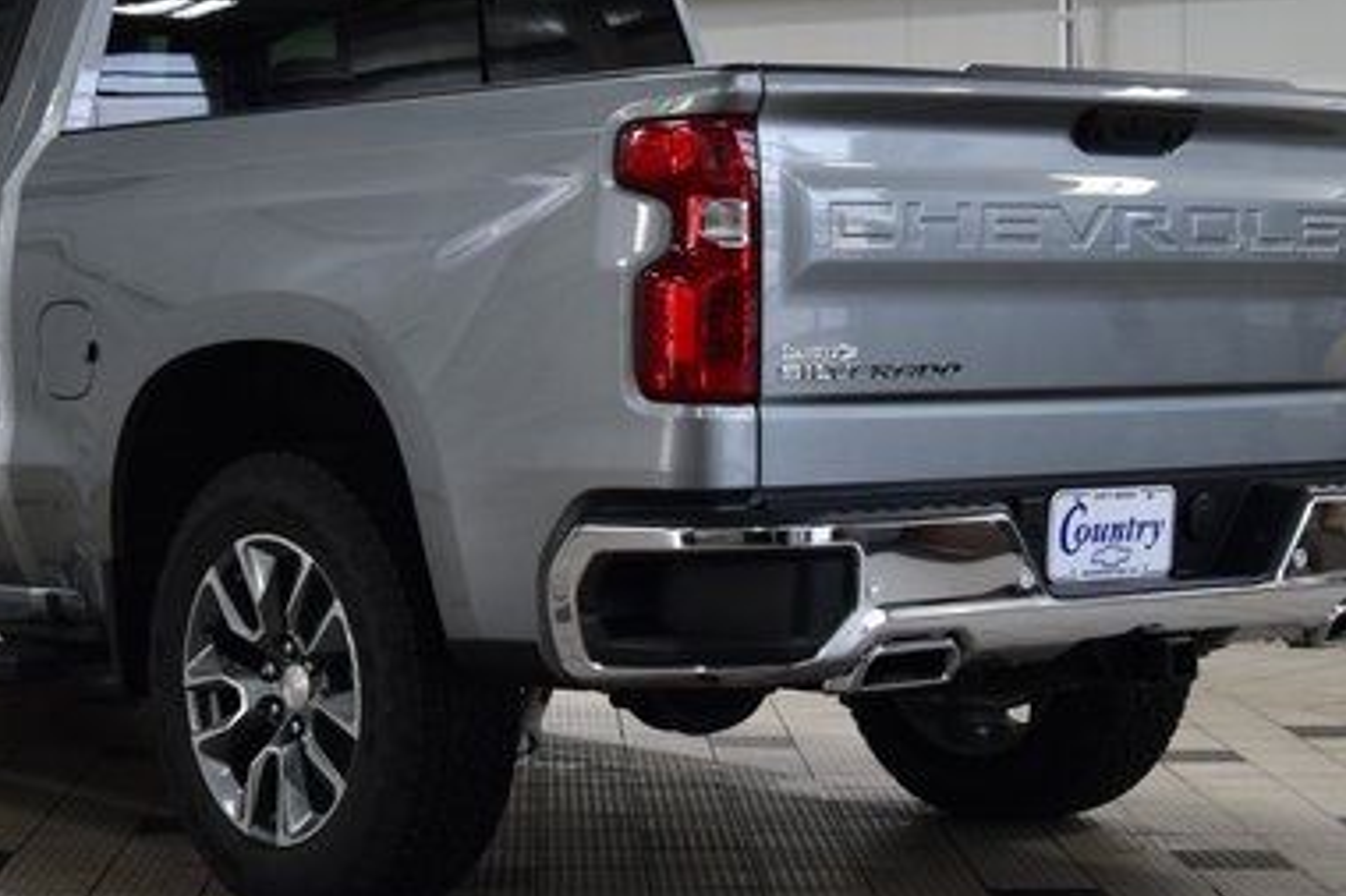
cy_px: 391
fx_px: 3401
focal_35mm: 91
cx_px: 418
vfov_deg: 15.0
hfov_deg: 22.3
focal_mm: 36
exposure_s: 1/60
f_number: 8
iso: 1600
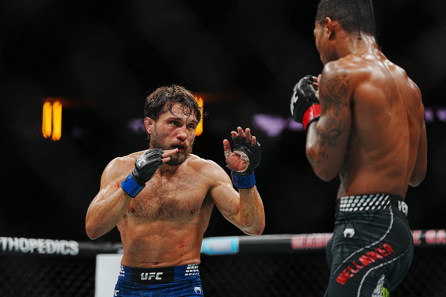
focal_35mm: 128
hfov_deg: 16.0
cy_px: 148
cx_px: 223
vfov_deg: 10.7
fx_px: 1586
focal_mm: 128
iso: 2000
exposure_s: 1/1600
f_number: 2.8
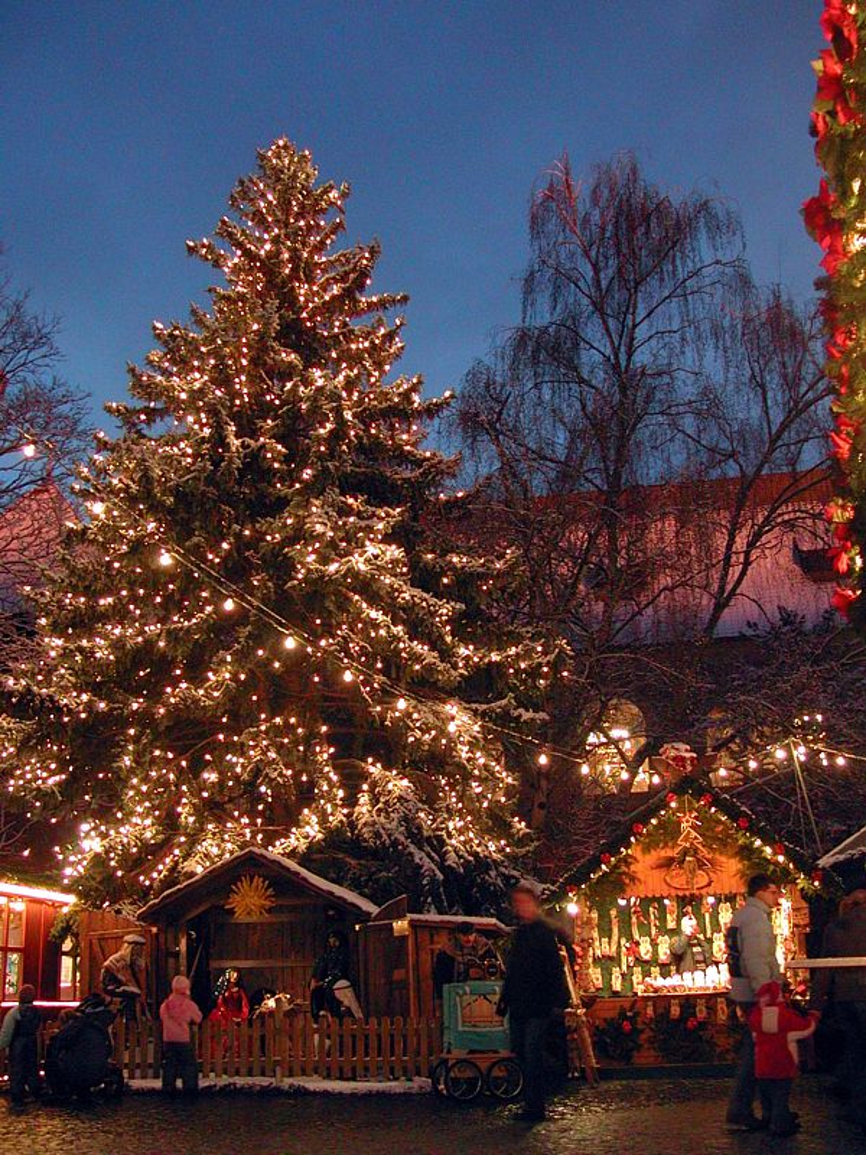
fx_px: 1268
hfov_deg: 37.7
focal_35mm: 38
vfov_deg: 49.0
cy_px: 578
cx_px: 433
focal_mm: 8
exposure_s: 1/12.9
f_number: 2.8
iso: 400
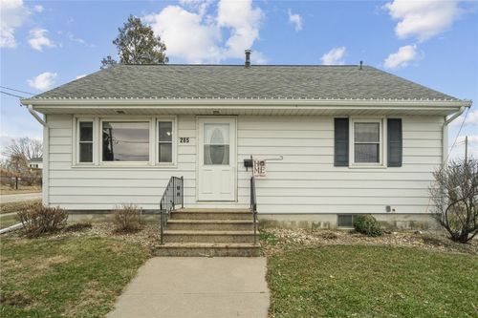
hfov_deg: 86.9
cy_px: 159
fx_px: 252
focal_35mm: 19
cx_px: 239
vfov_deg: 64.5
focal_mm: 19
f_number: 10
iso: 400
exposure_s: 1/125
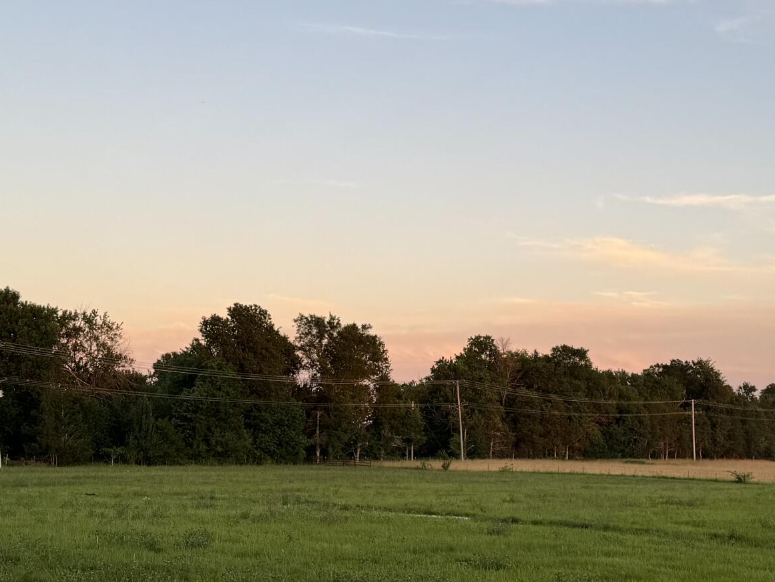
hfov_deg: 31.2
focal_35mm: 62
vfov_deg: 23.6
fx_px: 1388
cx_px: 438
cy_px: 368
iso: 80
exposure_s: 1/477
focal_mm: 6.76
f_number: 1.78
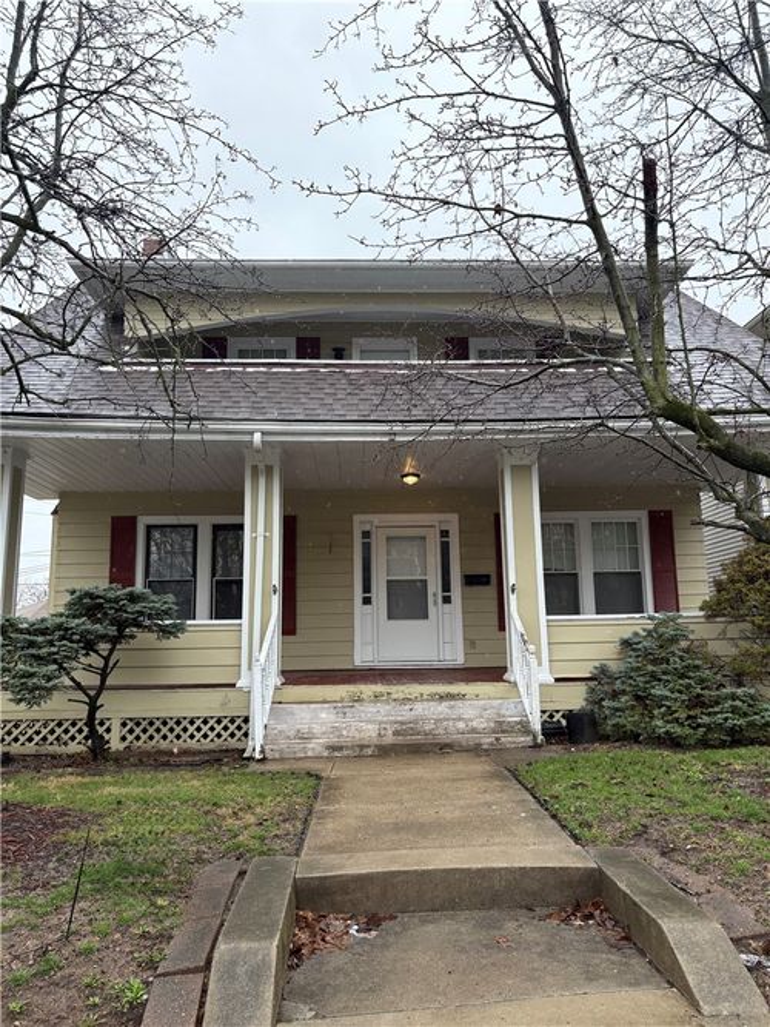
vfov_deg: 67.3
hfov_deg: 53.0
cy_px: 514
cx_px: 385
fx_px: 771
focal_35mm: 26
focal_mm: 5.96
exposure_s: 1/331
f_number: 1.6
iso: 50
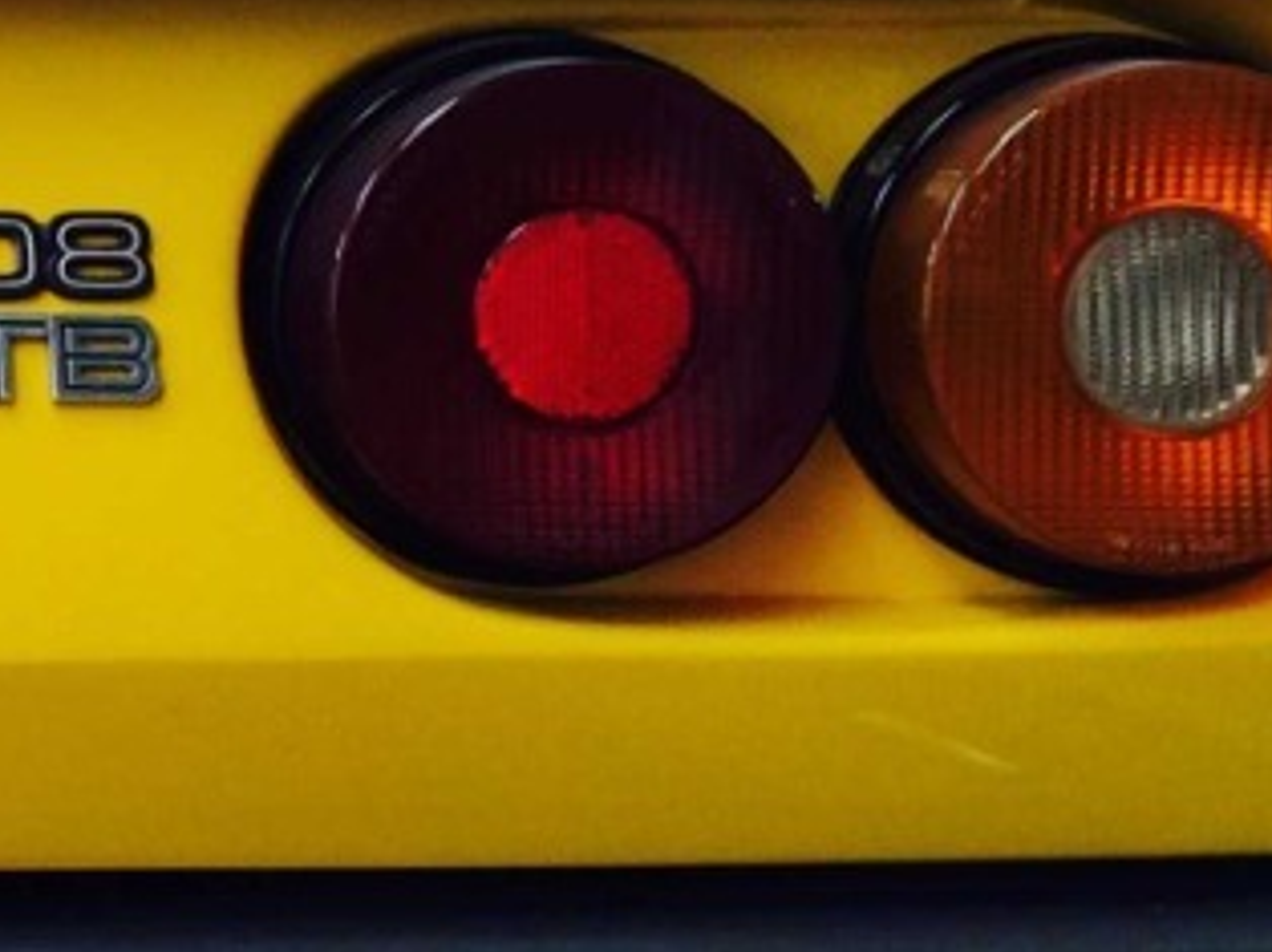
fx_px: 4883
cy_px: 263
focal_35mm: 133
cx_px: -1183
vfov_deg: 11.1
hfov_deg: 13.1
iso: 40
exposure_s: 1/60
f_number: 2.2
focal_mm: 4.15
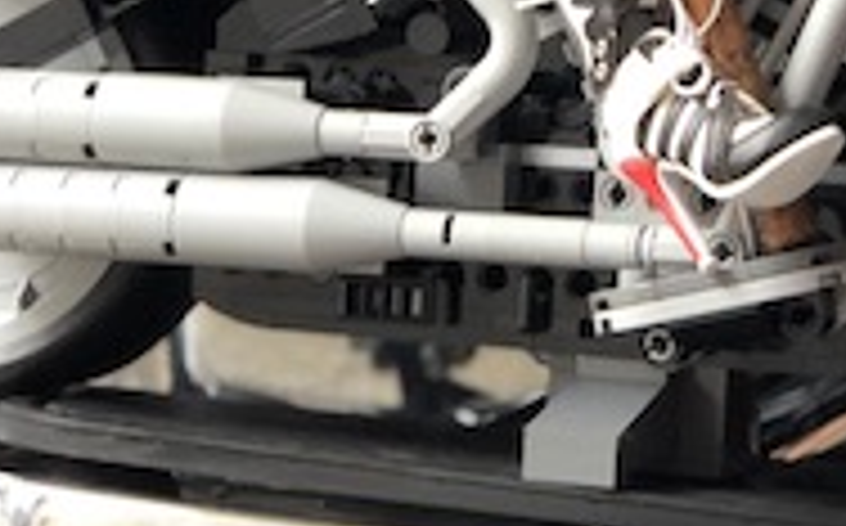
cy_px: -171
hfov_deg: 11.1
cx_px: 648
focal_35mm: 188
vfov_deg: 6.9
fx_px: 4329
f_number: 2.4
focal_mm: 6
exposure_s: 1/40
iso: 100
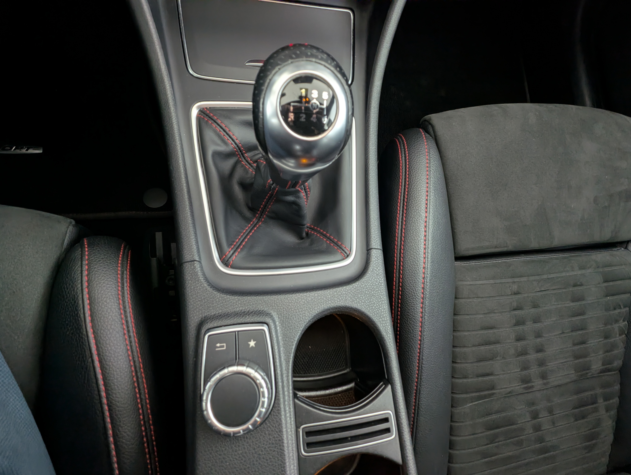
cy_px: 238
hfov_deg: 94.4
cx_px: 316
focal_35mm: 16
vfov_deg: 78.2
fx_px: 292
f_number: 2.2
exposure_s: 1/25
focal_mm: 2.35
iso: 177
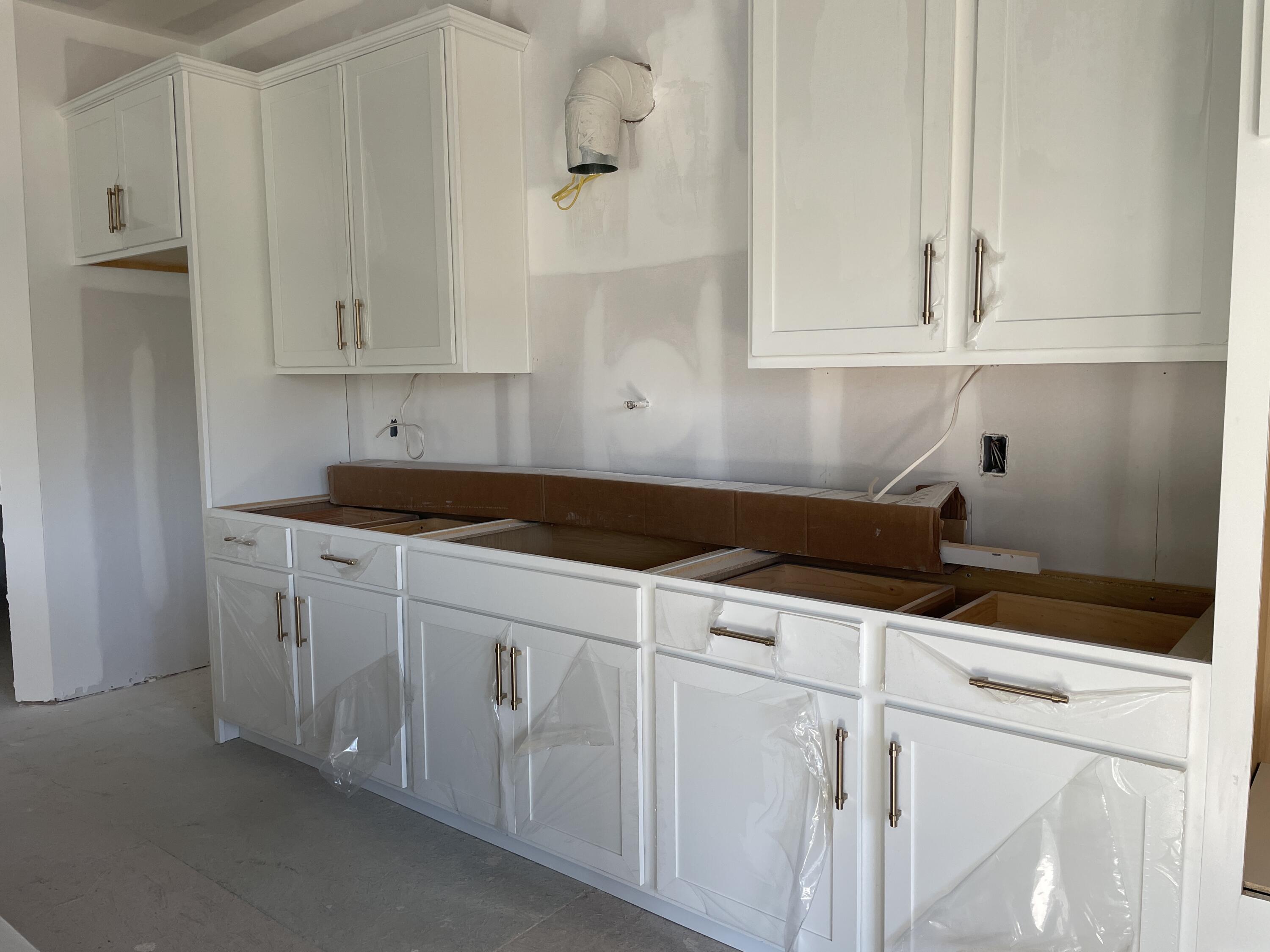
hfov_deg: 67.3
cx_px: 635
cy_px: 476
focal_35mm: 26
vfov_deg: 53.1
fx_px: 954
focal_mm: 4.2
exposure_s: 1/121
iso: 80
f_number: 1.6
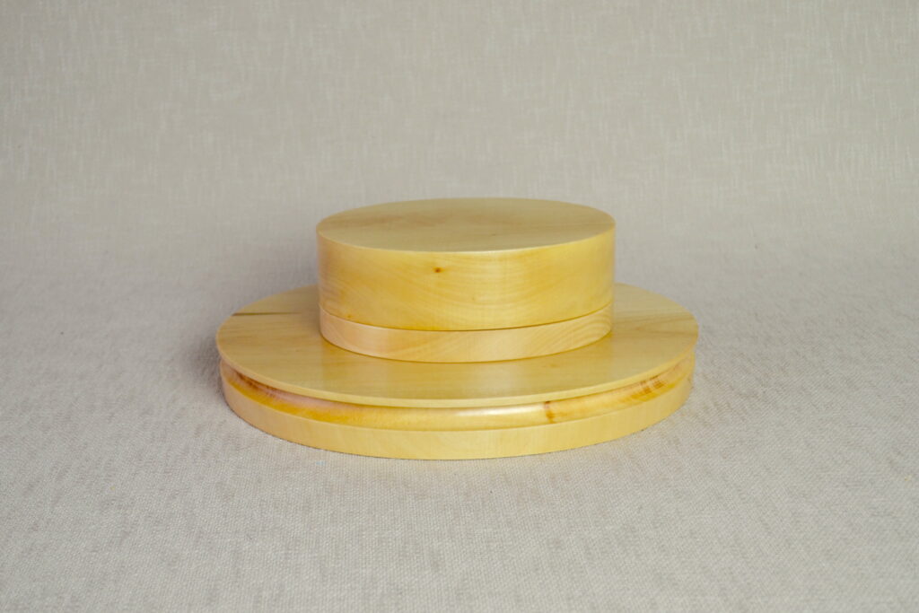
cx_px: 460
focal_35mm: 33
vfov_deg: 40.0
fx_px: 842
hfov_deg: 57.2
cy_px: 306
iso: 100
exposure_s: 1/50
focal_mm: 22
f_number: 3.8
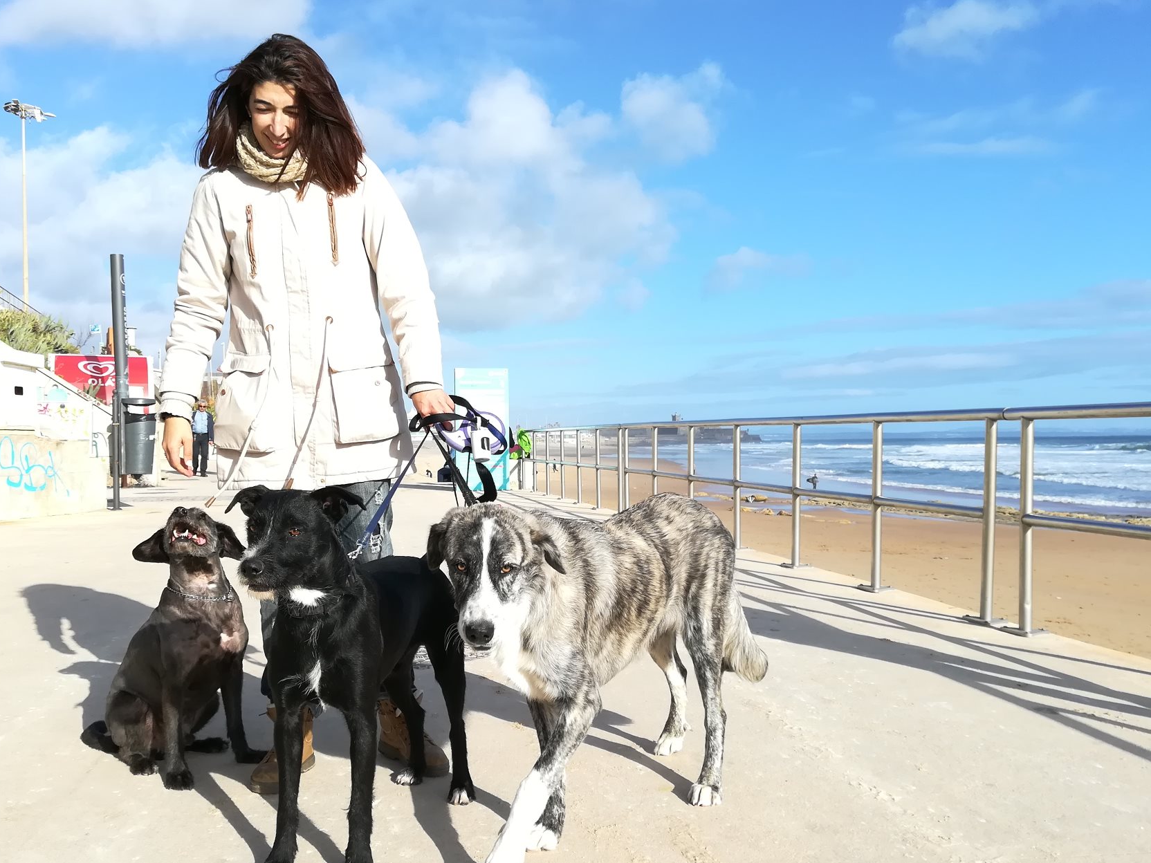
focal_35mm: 31
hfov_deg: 58.2
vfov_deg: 45.4
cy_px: 436
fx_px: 1031
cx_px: 510
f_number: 2.2
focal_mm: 3.83
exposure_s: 1/755
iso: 50
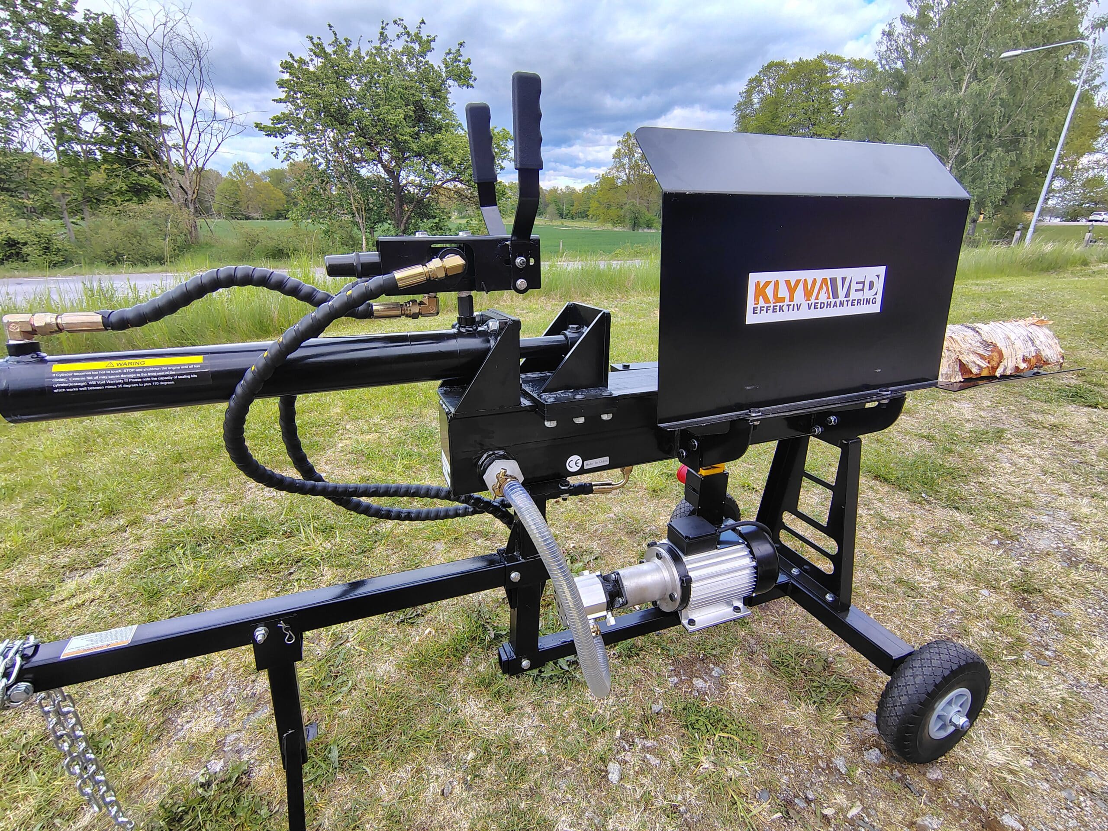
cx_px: 554
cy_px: 416
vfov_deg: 78.1
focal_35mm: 16
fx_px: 512
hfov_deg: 94.5
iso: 100
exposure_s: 1/178
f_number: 2.2
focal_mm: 2.13
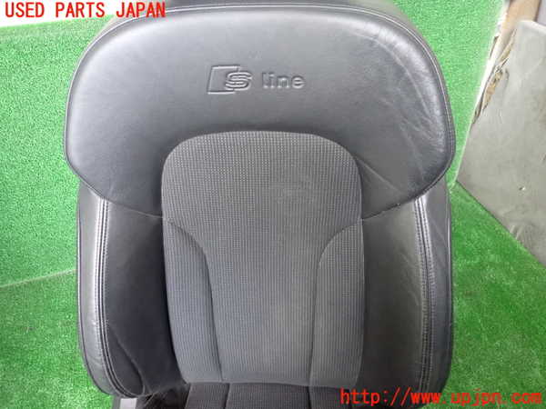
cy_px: 204
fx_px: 394
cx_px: 273
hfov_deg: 69.4
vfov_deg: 54.9
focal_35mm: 25
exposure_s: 1/200
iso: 1250
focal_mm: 4.5
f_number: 2
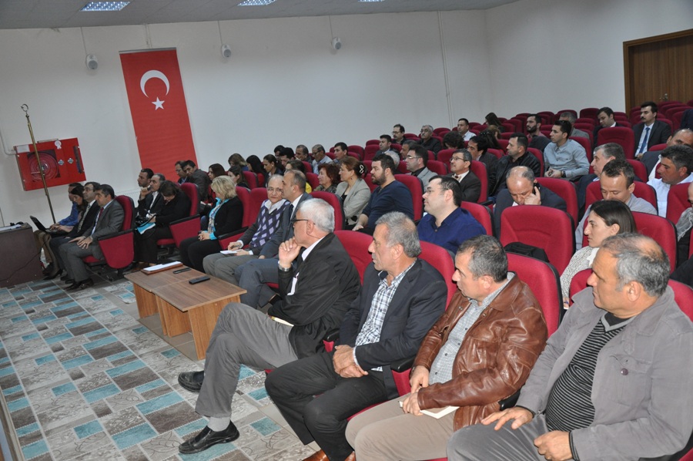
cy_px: 230
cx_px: 346
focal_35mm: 33
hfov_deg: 57.3
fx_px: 635
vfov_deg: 39.9
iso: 800
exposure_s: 1/60
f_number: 3.8
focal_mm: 22
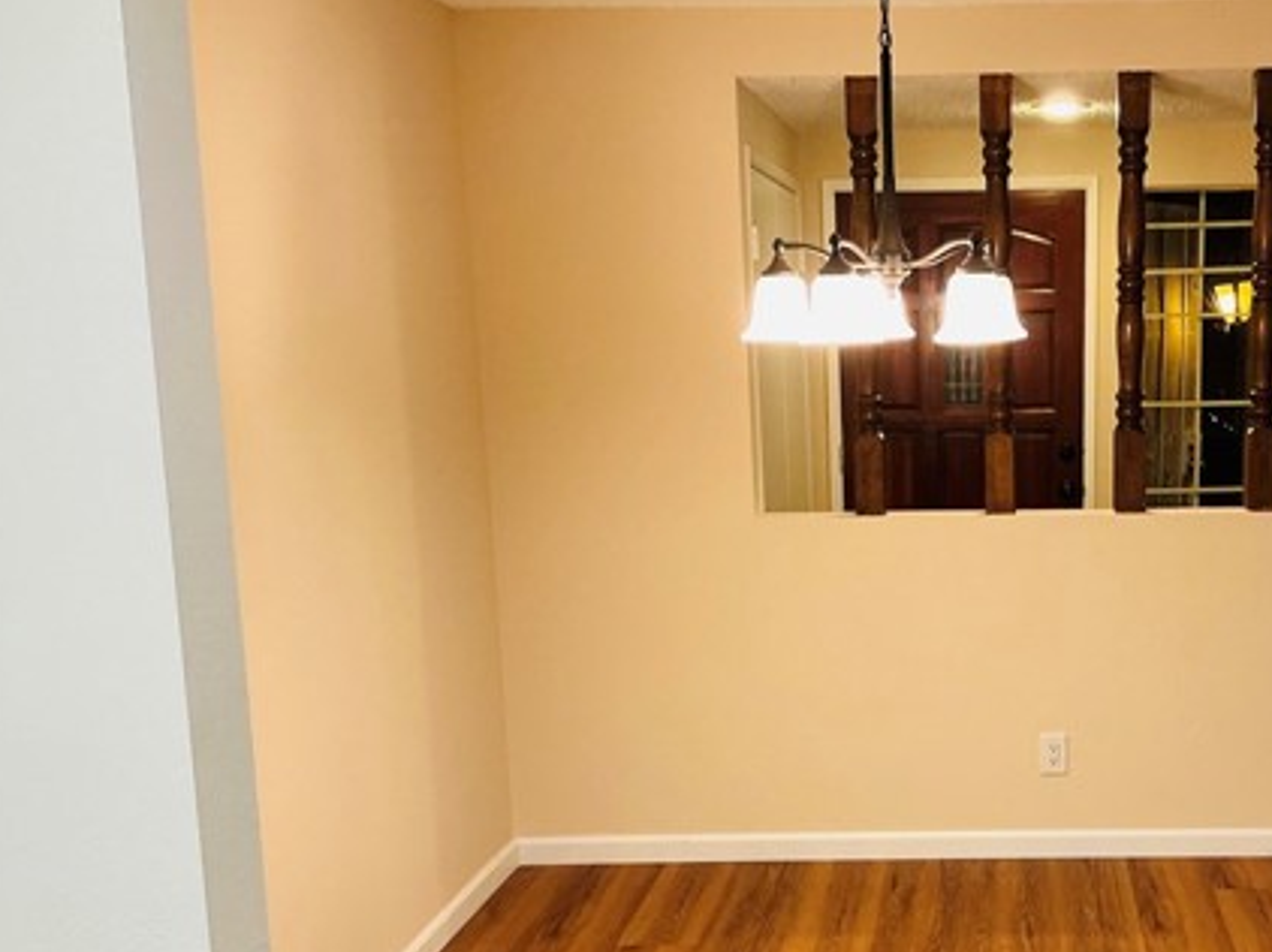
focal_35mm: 44
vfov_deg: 32.6
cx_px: 943
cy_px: 624
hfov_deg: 41.8
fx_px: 1616
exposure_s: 1/60
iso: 80
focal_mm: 3
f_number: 1.8
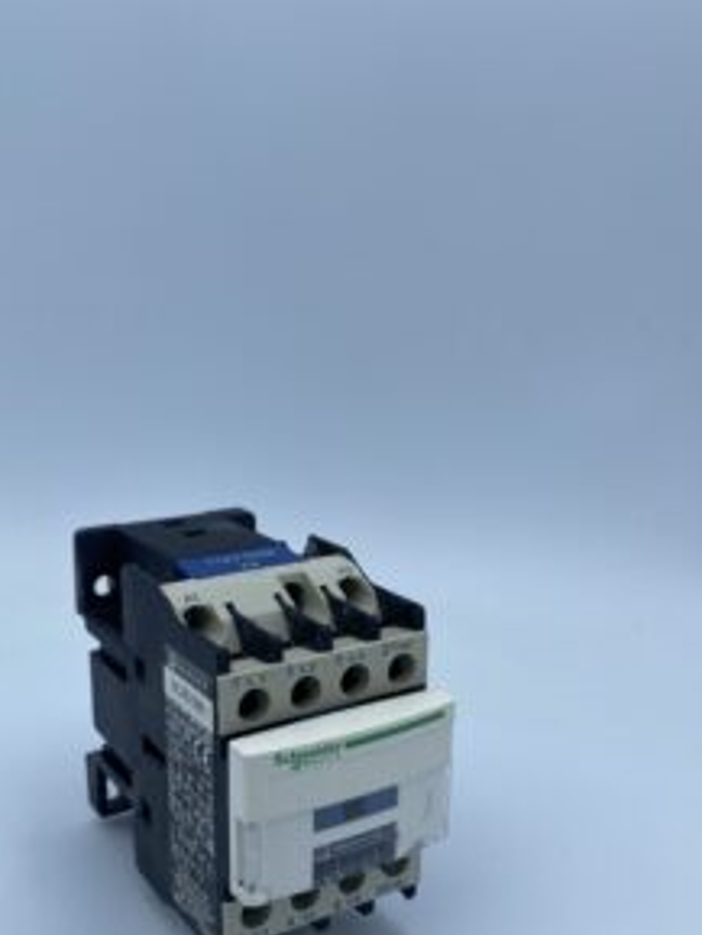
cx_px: 262
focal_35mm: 36
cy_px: 589
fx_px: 973
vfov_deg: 50.8
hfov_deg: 39.4
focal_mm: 4.25
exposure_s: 1/1464
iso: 32
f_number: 1.8
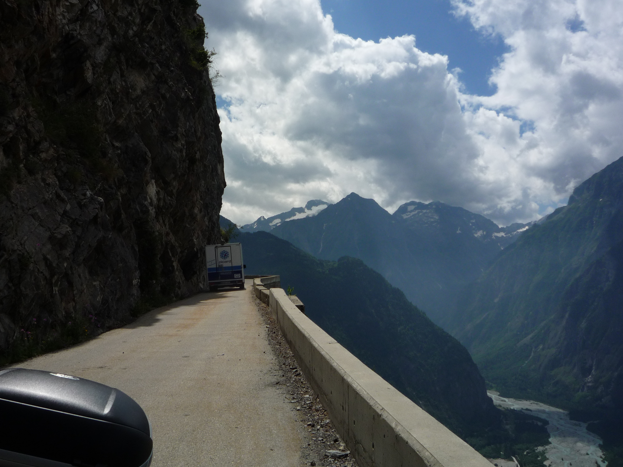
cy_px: 205
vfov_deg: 39.6
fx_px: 648
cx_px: 275
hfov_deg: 51.2
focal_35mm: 36
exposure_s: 1/800
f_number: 6.3
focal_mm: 5.2
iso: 100
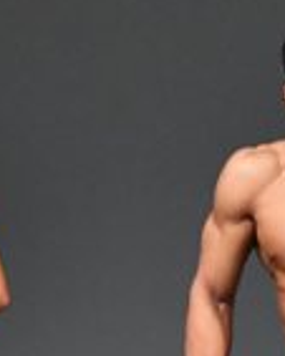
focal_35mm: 1389
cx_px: -137
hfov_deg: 1.1
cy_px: 391
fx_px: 14629
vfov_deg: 1.4
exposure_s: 1/400
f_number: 5.6
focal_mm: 180
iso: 5000
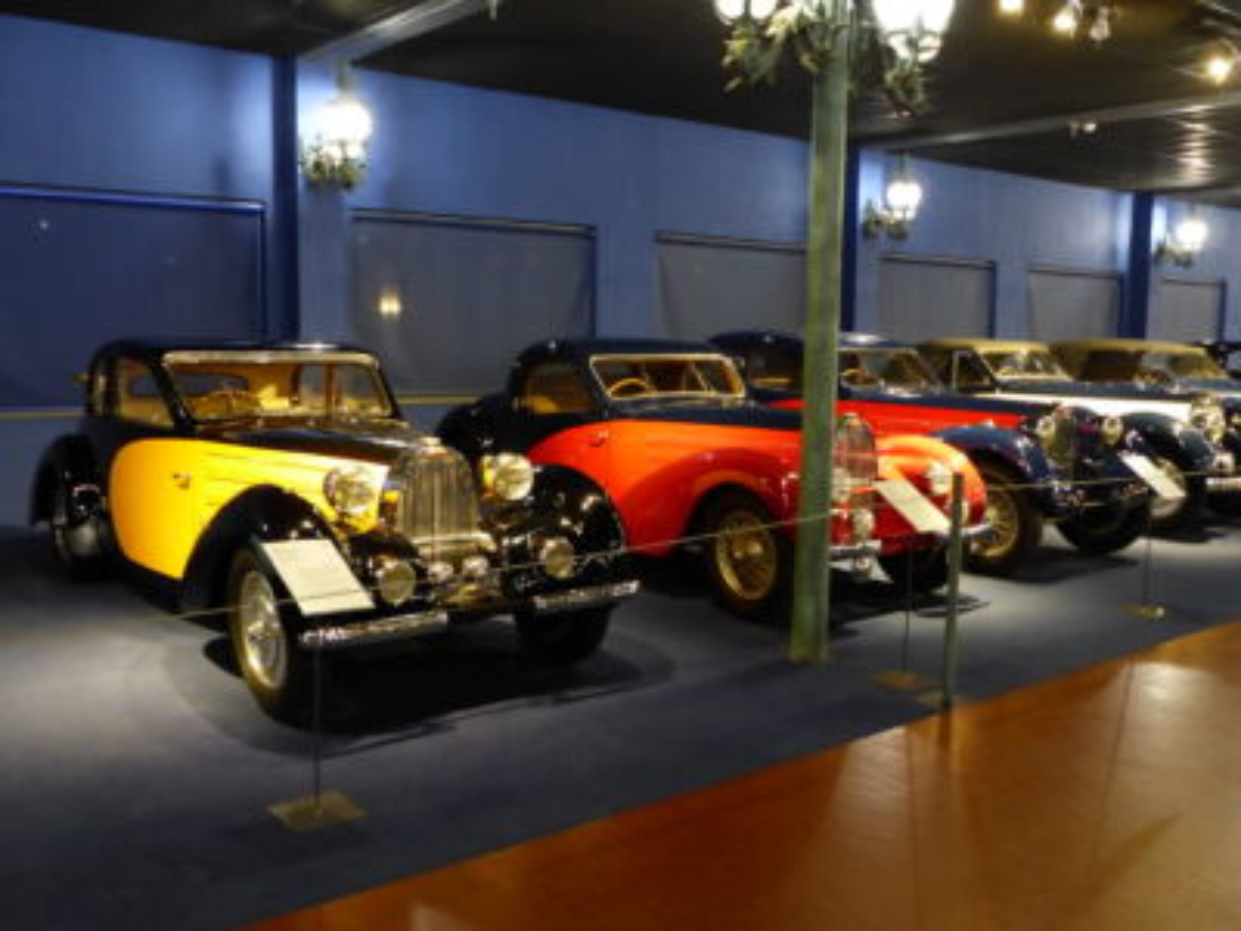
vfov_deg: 44.2
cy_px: 466
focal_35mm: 32
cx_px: 620
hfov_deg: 56.8
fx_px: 1147
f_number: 2.8
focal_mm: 5.7
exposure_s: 1/8
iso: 640
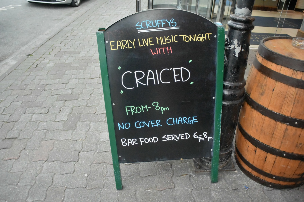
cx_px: 152
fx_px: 236
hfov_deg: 65.5
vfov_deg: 46.4
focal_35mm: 28
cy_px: 101
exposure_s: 1/500
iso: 5000
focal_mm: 10.4
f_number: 3.5
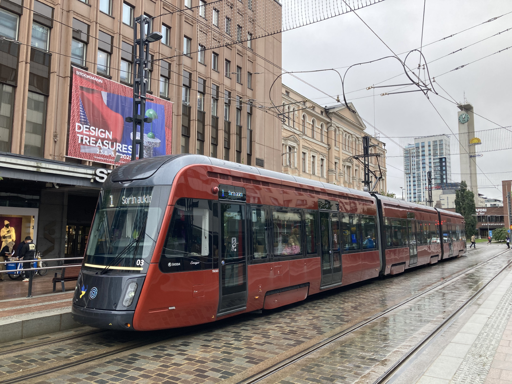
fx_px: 414
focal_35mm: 28
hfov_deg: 63.4
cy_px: 192
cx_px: 256
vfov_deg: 49.7
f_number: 1.8
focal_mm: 3.99
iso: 20
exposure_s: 1/311
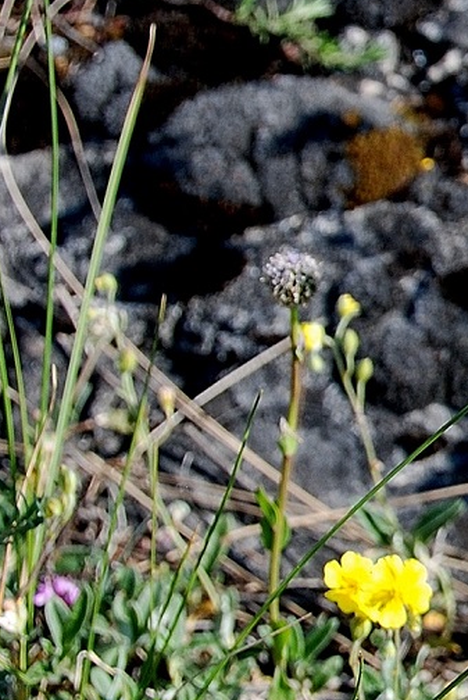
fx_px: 3189
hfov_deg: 8.1
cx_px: 880
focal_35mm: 164
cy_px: 278
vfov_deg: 12.5
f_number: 7.1
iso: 100
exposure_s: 1/200
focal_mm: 29
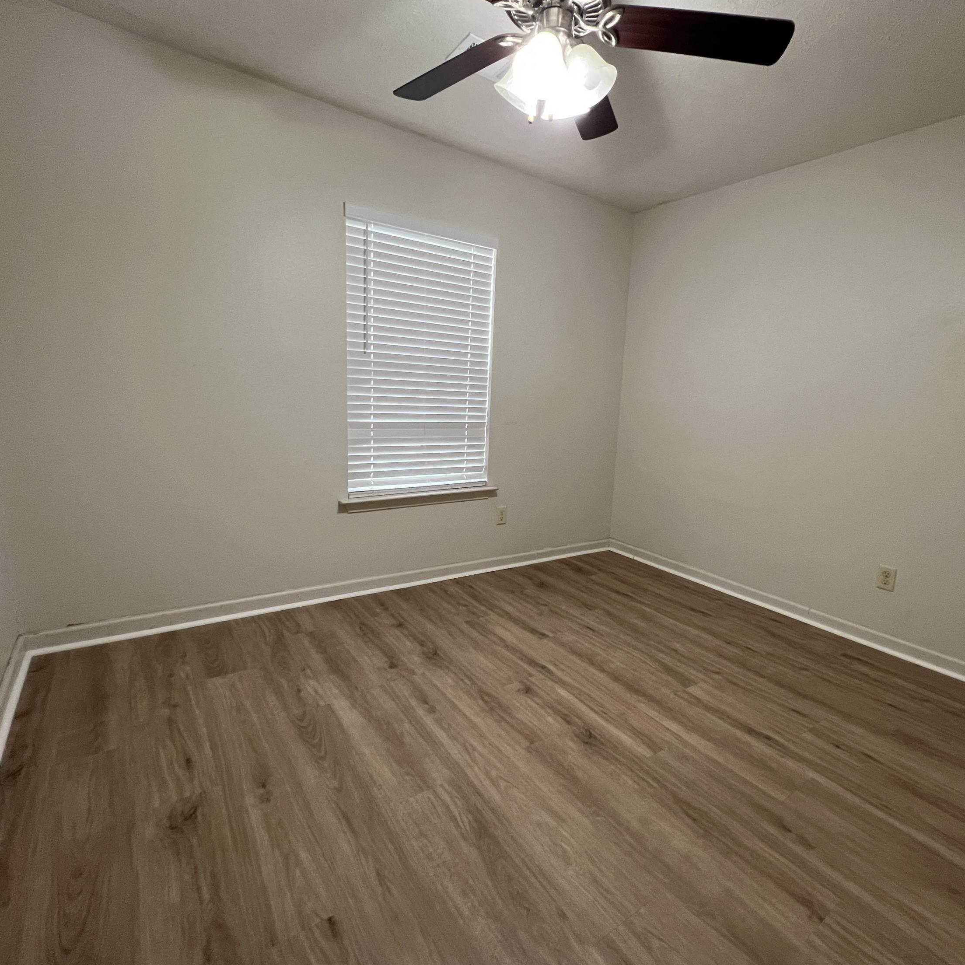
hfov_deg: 87.2
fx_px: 505
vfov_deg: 87.4
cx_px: 531
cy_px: 486
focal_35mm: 16
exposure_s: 1/60
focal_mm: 1.57
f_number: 1.8
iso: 250
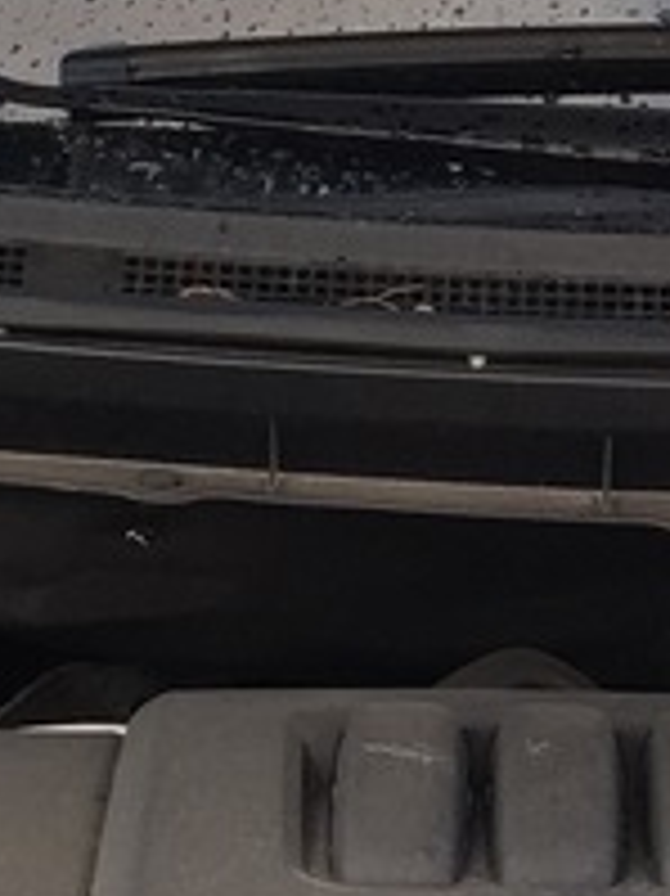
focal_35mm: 187
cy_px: 90
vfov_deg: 10.5
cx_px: 719
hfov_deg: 7.9
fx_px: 4831
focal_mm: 4.15
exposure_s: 1/50
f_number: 2.2
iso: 40
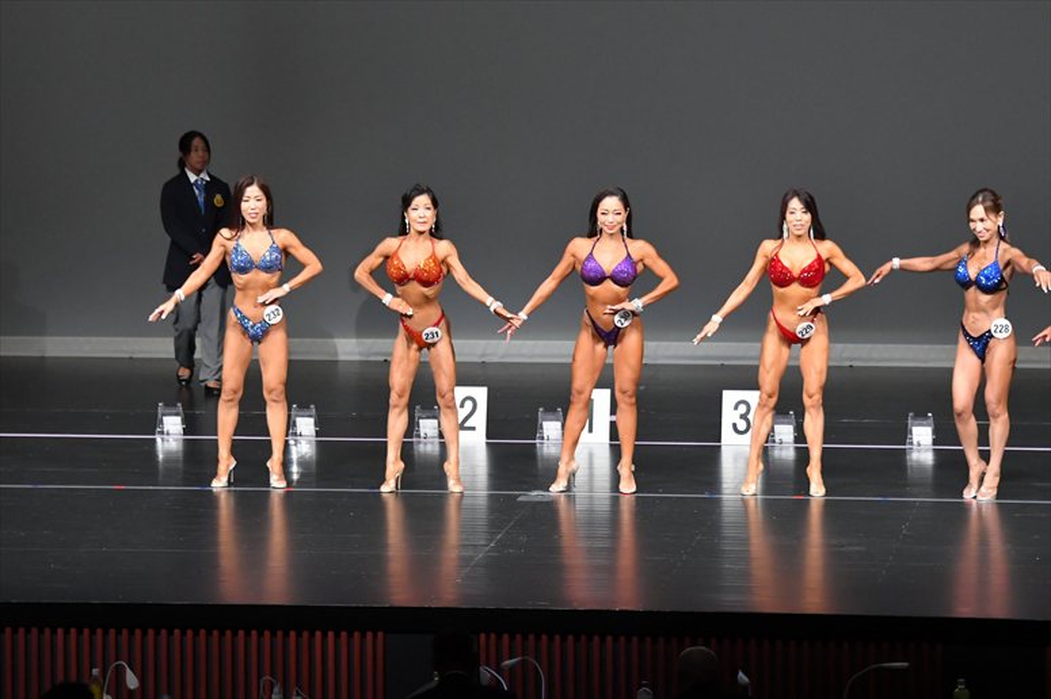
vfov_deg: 7.3
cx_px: 526
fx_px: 5457
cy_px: 350
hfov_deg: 11.0
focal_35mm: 187
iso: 5000
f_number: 5.6
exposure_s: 1/400
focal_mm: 125
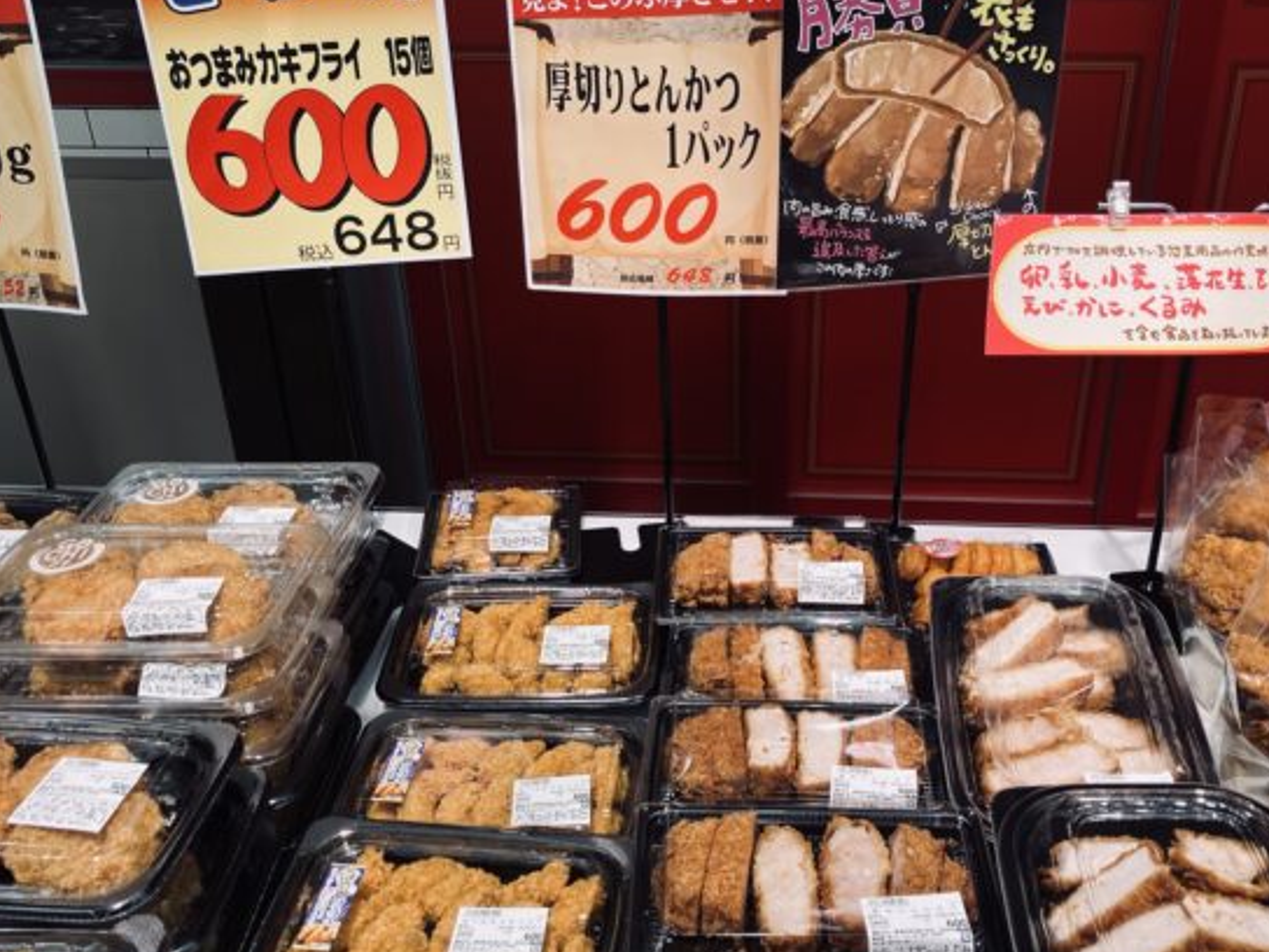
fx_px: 1320
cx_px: 718
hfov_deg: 51.2
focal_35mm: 36
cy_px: 472
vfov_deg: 39.7
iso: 25
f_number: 1.8
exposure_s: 1/100
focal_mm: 3.99
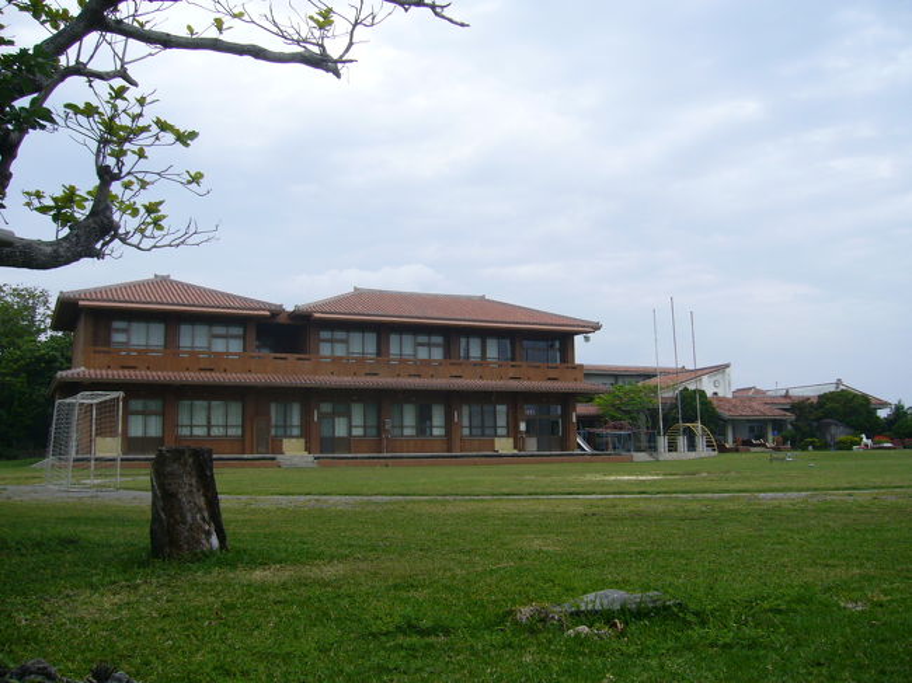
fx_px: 922
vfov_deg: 40.7
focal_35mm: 35
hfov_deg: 52.6
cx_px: 456
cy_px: 342
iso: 80
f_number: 5.6
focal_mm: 5.8
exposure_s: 1/200
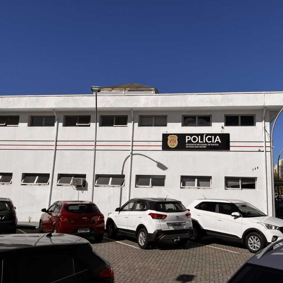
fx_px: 287
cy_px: 142
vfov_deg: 52.5
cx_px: 176
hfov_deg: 52.0
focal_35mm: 31
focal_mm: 5.1
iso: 50
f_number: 1.6
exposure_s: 1/10870
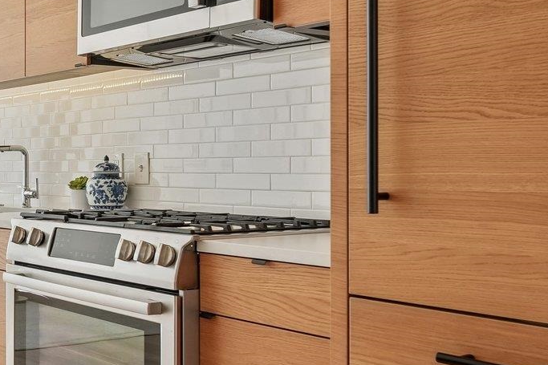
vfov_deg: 28.1
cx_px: -95
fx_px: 730
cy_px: 176
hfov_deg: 34.0
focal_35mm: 48
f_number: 8
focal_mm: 16
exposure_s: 1/60
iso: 400
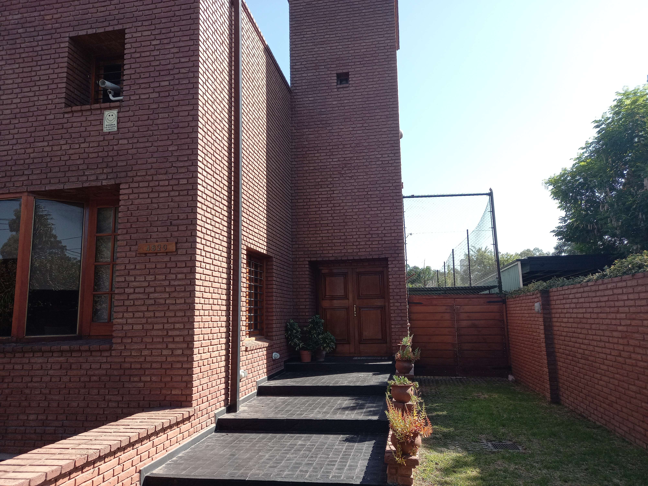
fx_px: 468
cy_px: 243
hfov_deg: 69.4
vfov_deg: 54.9
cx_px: 324
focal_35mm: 25
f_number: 2
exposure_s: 1/326
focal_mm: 4.6
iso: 25
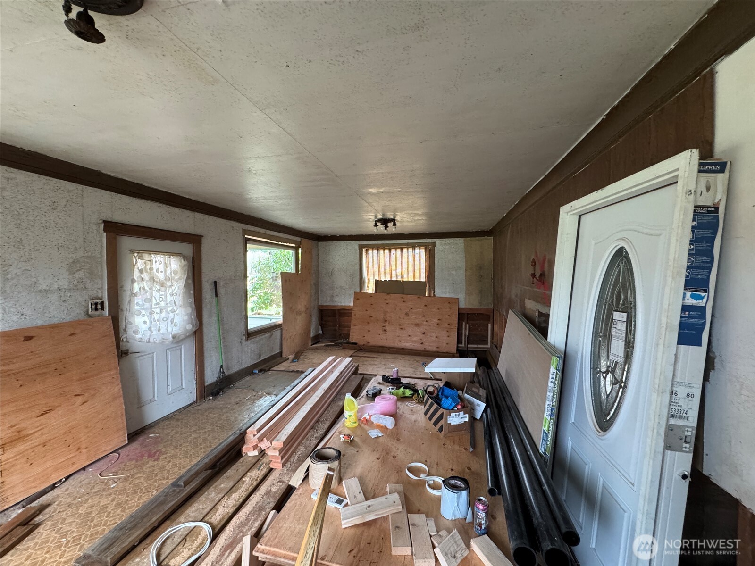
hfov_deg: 102.1
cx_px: 378
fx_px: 305
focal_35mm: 14
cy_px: 283
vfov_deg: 85.7
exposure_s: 1/60
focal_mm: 2.22
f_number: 2.2
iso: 320
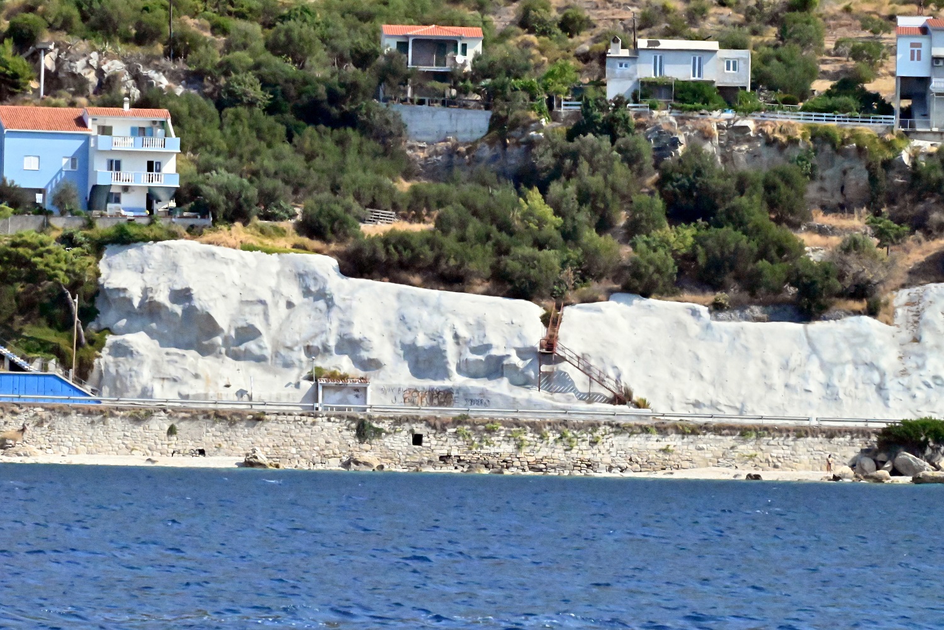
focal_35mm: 300
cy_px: 315
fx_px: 7868
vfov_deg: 4.6
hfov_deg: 6.9
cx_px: 472
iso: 40000
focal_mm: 300
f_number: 29
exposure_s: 1/8000
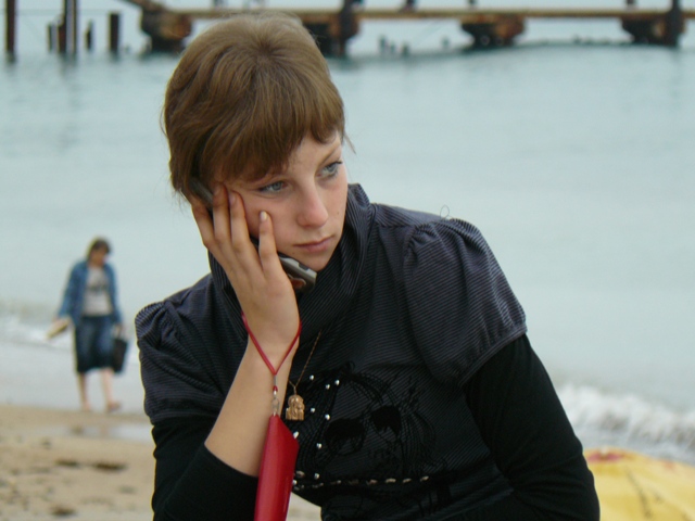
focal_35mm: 240
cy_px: 260
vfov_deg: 6.2
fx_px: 4819
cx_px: 348
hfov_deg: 8.2
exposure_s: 1/125
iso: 160
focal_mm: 40.1
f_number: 3.3
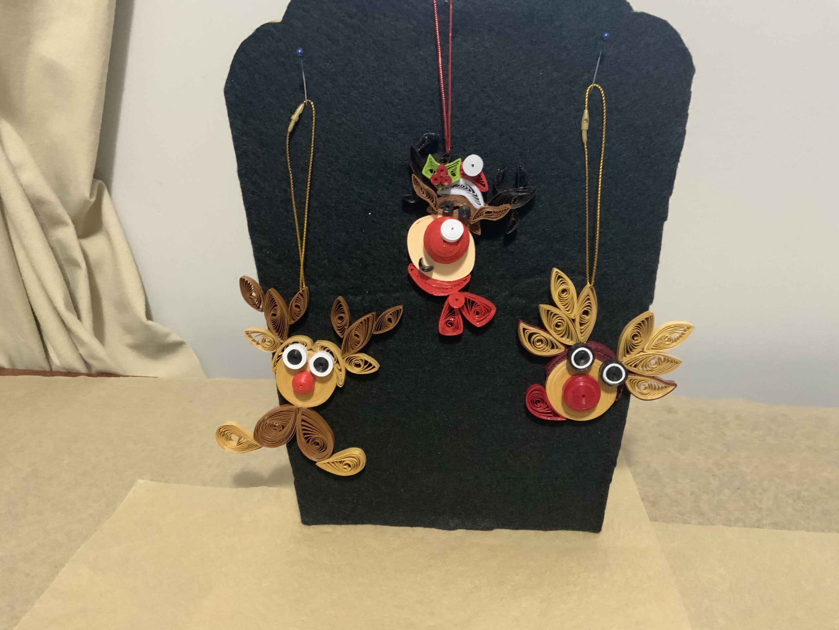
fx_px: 703
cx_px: 420
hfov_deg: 61.7
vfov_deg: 48.2
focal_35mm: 29
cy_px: 315
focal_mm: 3
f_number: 1.8
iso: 250
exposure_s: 1/60
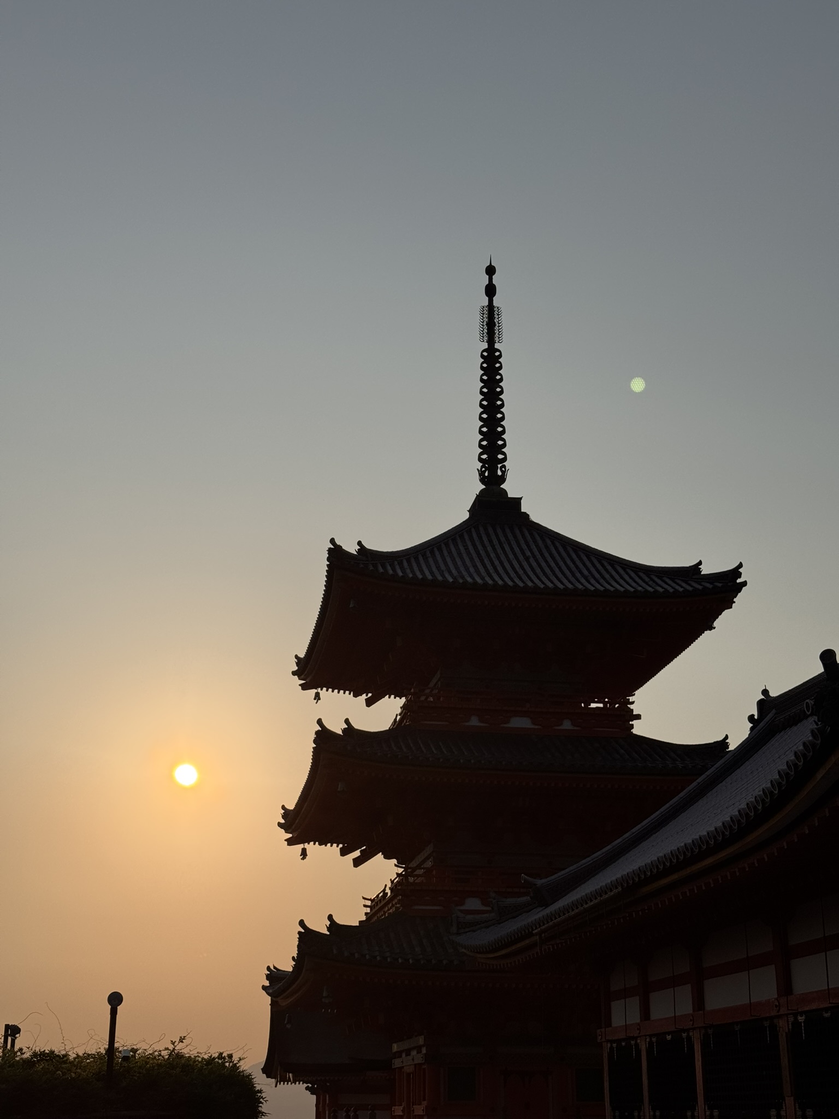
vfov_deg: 39.7
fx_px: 1551
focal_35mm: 48
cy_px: 560
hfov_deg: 30.3
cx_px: 420
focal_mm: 6.76
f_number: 1.78
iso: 64
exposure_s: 1/15385
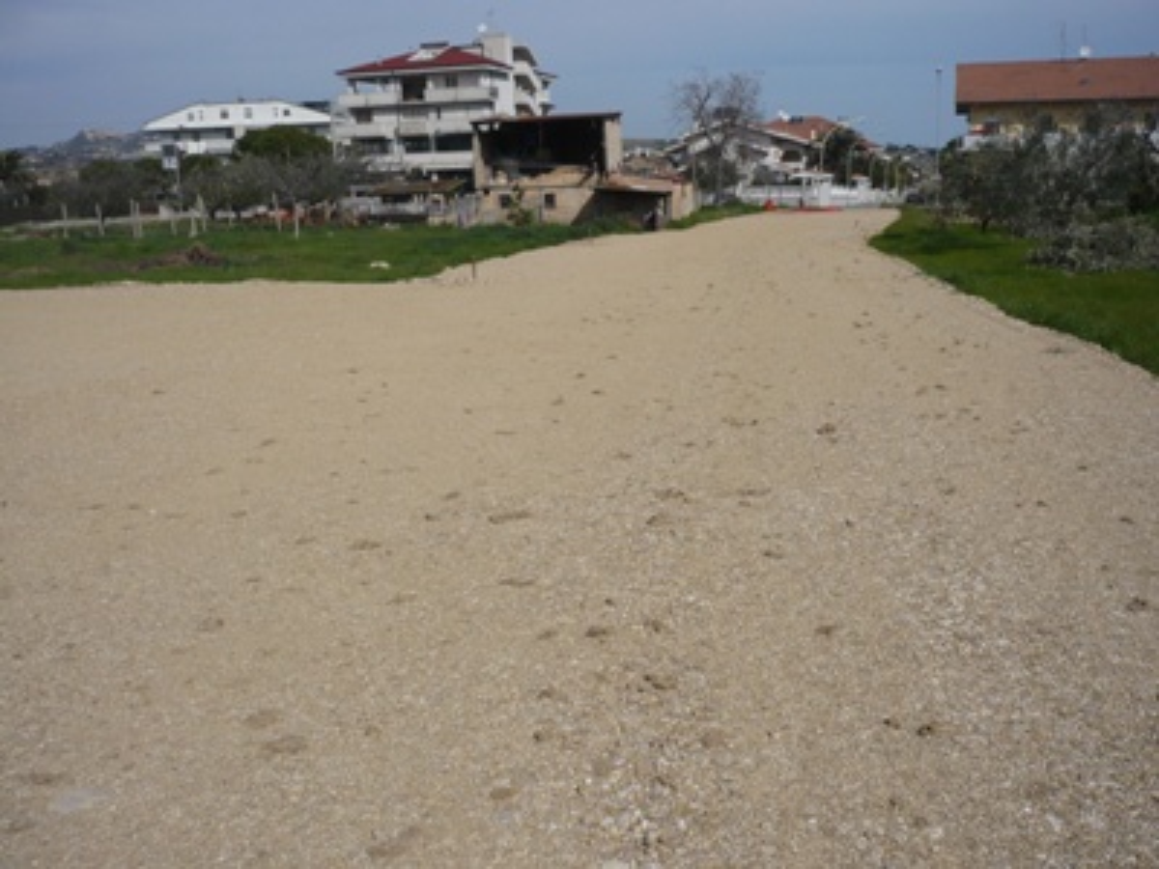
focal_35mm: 35
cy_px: 434
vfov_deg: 40.7
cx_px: 580
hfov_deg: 52.6
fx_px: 1172
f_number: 8
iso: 100
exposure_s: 1/500
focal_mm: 5.8
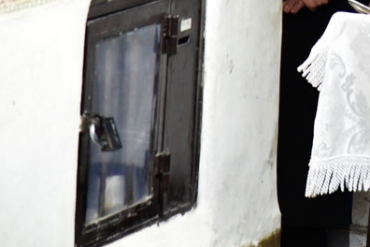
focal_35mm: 424
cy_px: -119
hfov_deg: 4.8
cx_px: 517
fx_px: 4357
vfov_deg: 3.2
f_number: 5.6
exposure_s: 1/100
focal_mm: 120
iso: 6400
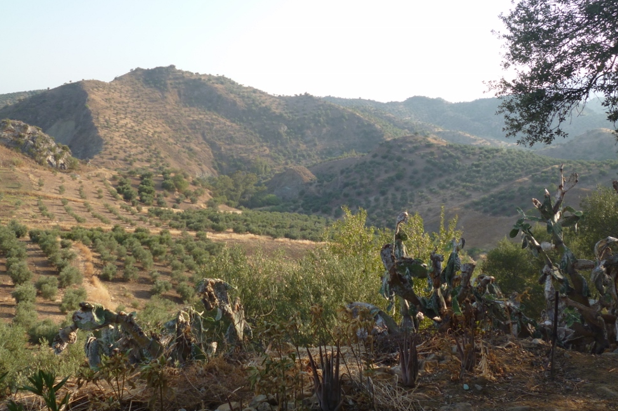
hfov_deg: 54.4
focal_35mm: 35
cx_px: 298
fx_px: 601
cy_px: 178
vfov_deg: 37.8
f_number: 2.9
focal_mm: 5.7
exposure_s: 1/500
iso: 100
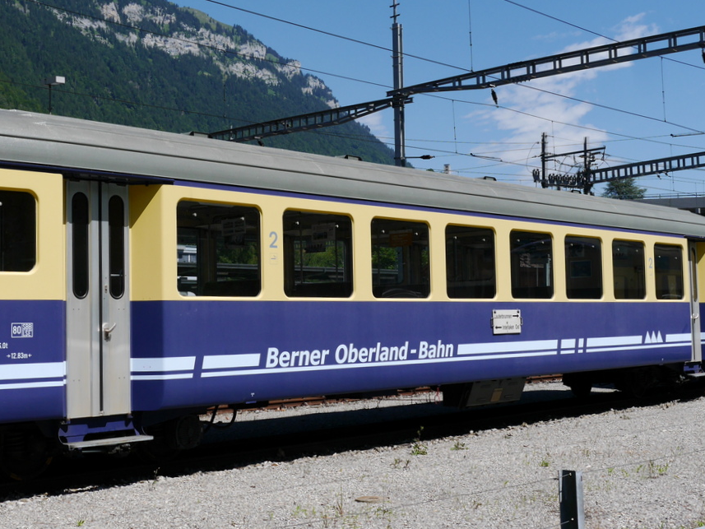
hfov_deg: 34.3
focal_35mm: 56
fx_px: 1141
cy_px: 230
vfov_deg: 26.1
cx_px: 295
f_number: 9
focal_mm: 20
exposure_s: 1/400
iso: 160
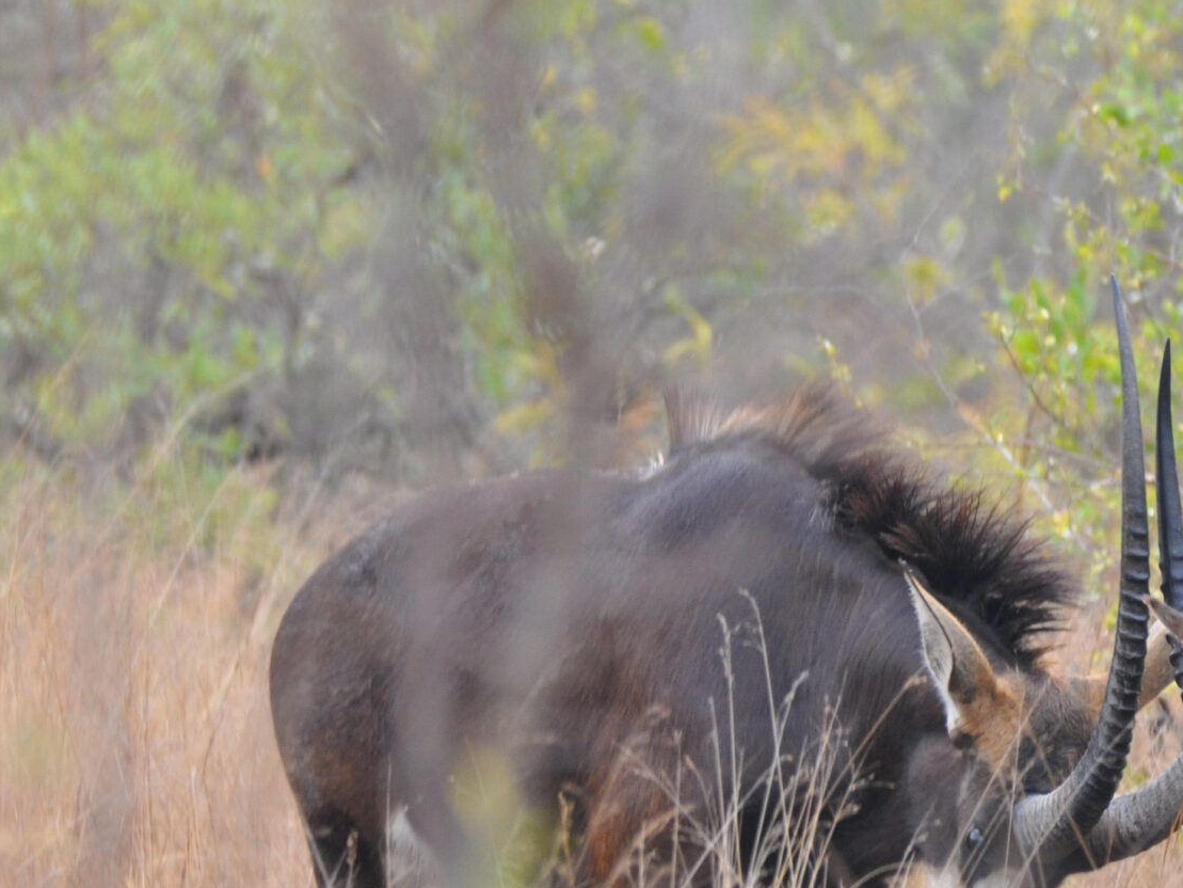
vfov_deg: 1.4
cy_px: 508
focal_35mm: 1064
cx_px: 1277
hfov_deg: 1.9
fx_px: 36366
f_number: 5.6
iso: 800
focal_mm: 320
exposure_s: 1/250
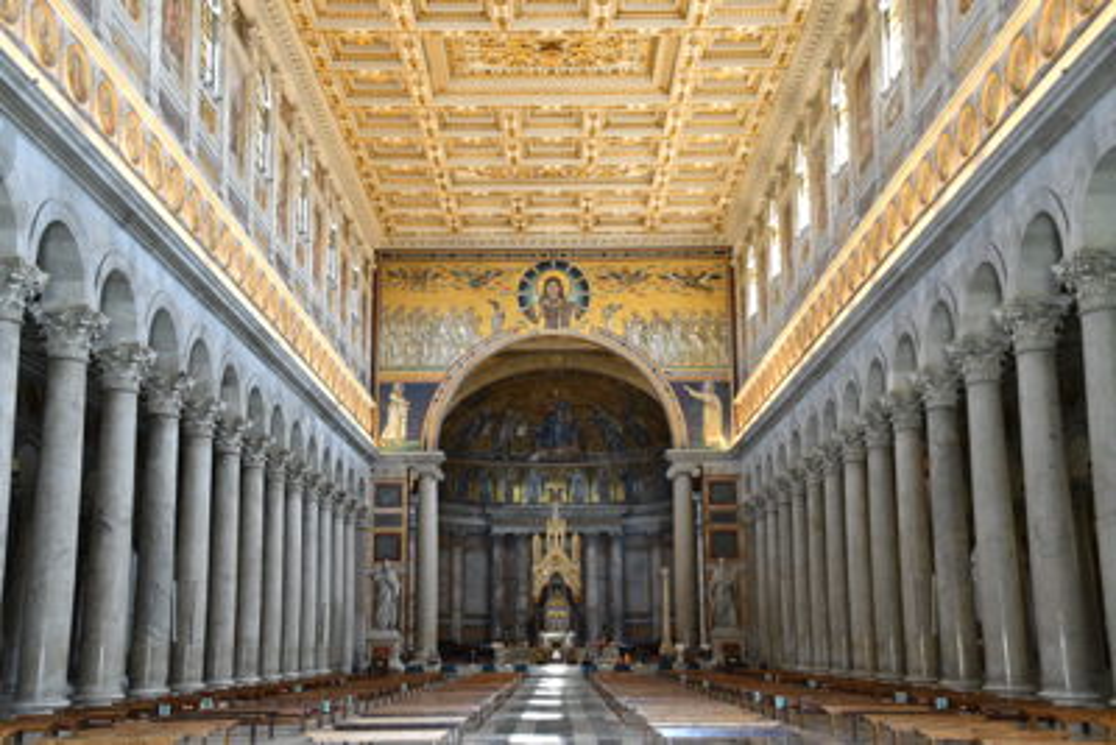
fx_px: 1209
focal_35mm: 39
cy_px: 372
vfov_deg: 34.2
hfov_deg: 49.5
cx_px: 558
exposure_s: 1/80
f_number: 3.8
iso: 3200
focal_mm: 26
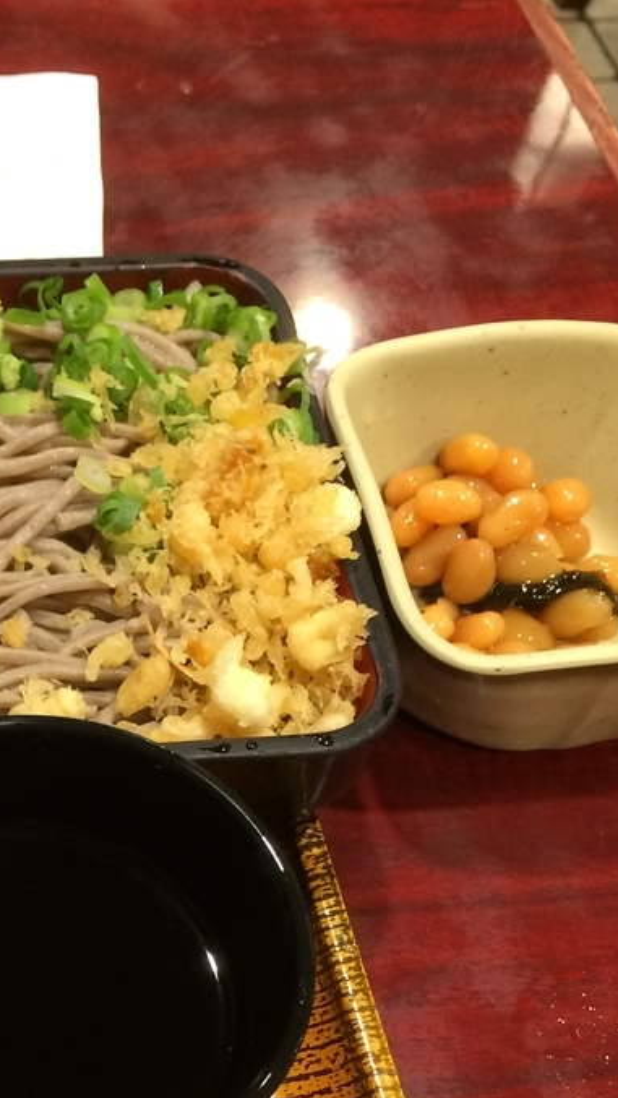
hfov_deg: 20.3
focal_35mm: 56
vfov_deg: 35.7
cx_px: -89
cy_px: 920
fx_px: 1631
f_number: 2.2
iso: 125
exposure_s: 1/30
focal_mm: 4.15
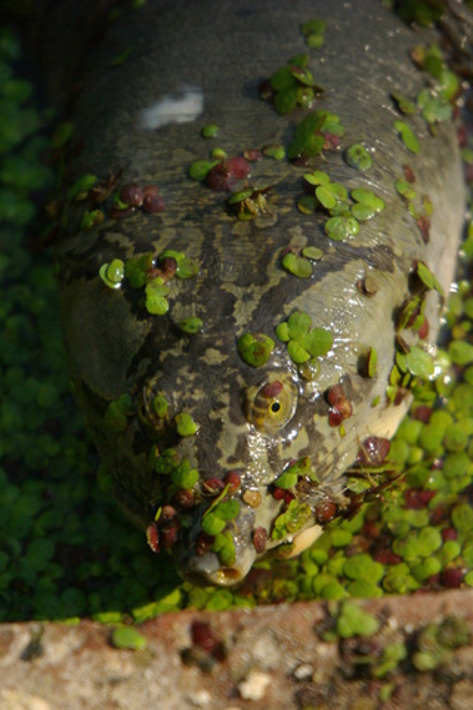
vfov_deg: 3.3
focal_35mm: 630
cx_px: 236
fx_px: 12415
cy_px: 355
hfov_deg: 2.2
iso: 800
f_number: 6.7
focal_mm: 420
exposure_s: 1/500
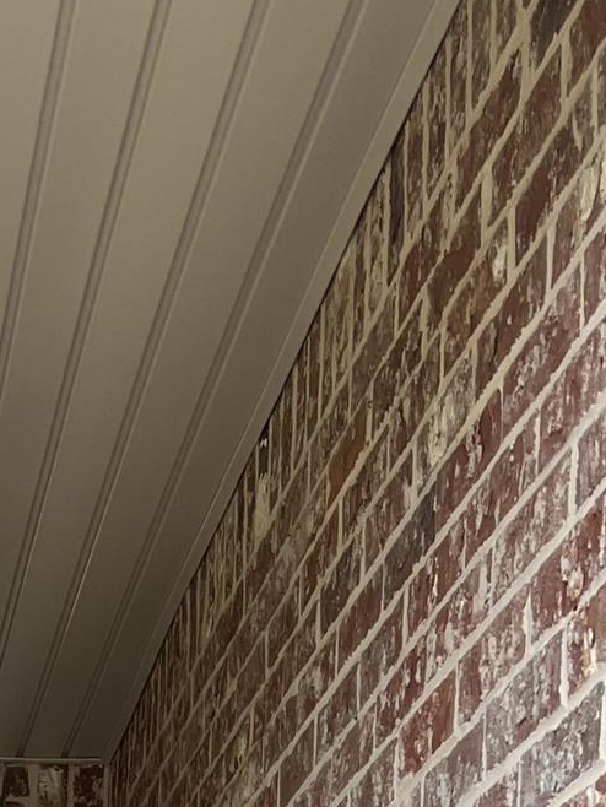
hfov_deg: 15.2
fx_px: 2123
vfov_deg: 17.8
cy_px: 1406
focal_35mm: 91
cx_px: -251
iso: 32
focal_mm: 5.7
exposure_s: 1/145
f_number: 1.5
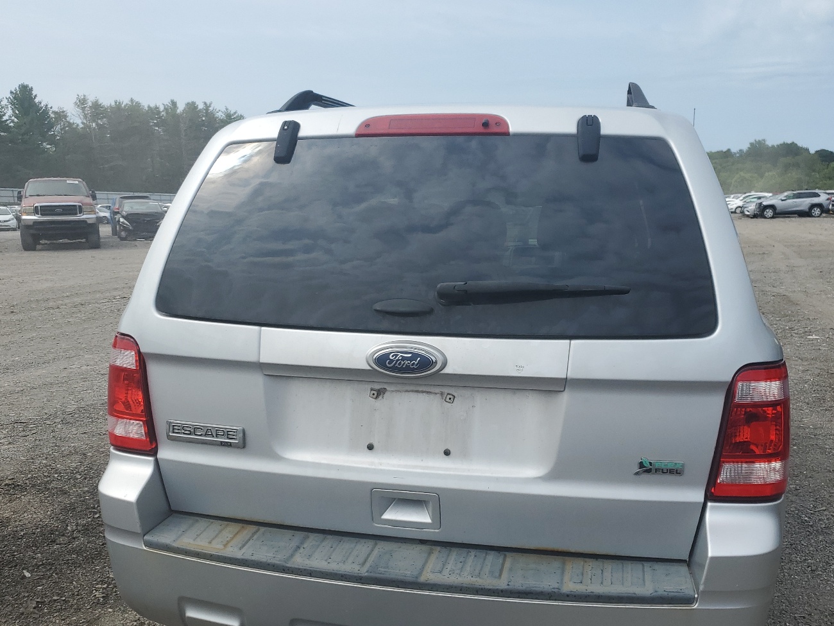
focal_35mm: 32
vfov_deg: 43.9
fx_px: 771
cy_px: 375
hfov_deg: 56.8
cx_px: 431
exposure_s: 1/3333
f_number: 1.5
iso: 50
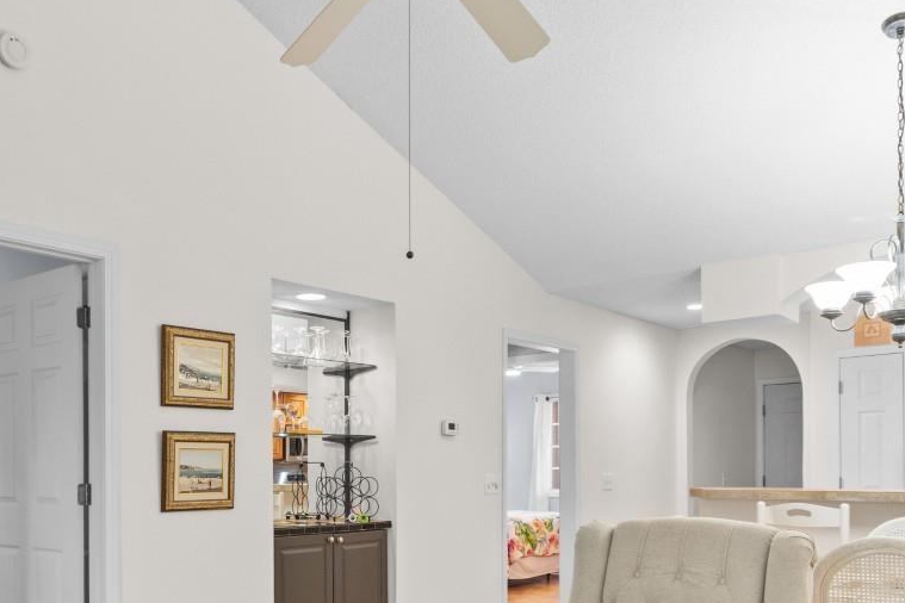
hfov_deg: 57.5
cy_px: 477
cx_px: 305
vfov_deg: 39.6
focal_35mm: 32
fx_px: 804
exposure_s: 1/3
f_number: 4.5
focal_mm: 10
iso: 100
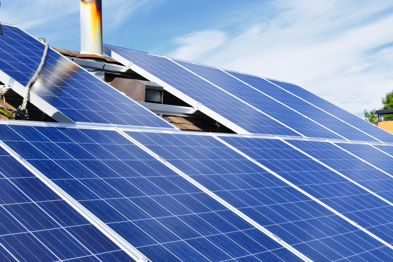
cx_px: 124
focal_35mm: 67
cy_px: 155
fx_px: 731
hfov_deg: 29.8
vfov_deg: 20.3
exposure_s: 1/160
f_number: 13
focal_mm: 38
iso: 200
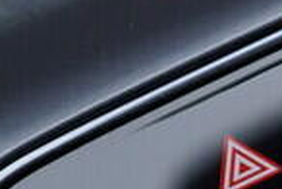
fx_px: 1978
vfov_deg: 5.4
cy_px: 265
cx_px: 649
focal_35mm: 252
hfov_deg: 7.7
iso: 125
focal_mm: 24
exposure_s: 1/60
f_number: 3.5
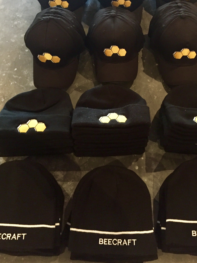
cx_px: 116
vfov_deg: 49.7
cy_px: 100
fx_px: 281
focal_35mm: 37
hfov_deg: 38.5
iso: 400
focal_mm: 4.15
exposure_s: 1/17
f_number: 2.2
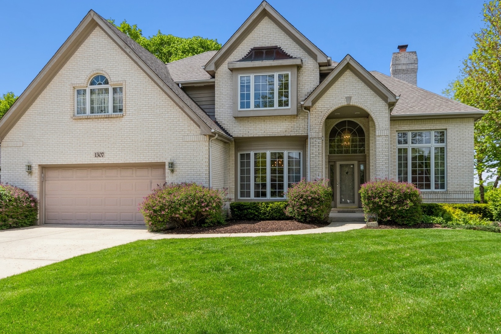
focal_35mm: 26
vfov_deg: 49.4
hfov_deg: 69.3
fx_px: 362
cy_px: 190
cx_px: 270
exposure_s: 1/400
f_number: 9
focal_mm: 14
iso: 200
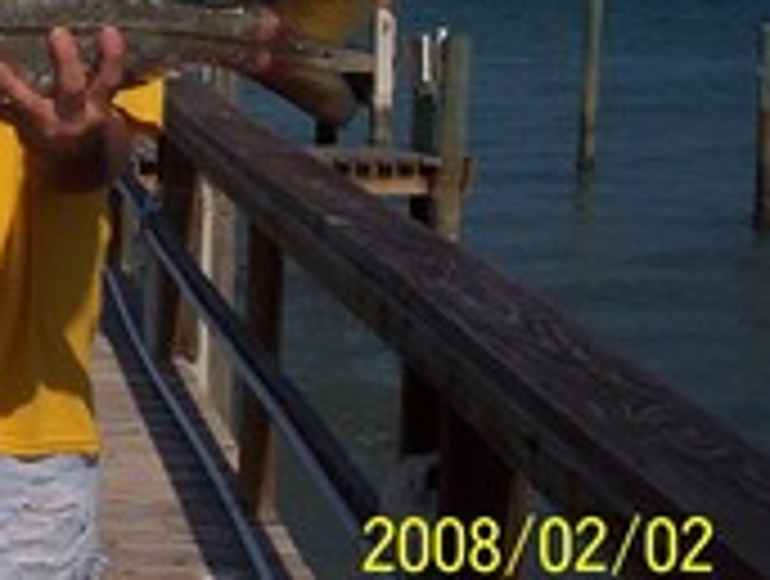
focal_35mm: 91
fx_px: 2028
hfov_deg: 20.4
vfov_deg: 16.1
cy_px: 40
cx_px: -90
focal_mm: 8
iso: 100
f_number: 5.6
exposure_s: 1/1500
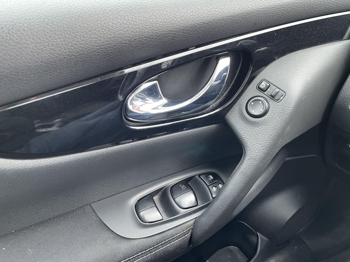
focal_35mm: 26
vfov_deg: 53.1
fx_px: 263
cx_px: 175
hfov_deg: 67.3
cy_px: 131
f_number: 1.6
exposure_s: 1/60
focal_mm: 4.2
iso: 320
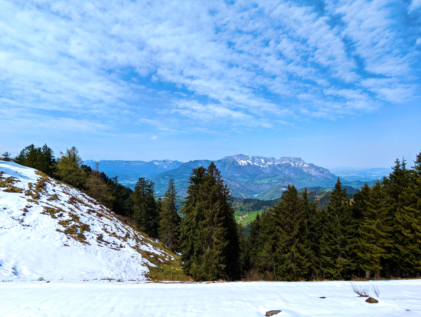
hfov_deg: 94.4
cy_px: 158
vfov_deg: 78.2
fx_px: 195
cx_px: 210
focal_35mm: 16
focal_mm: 2.35
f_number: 2.2
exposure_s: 1/2212
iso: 59
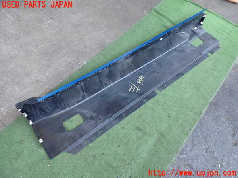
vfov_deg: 46.8
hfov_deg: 60.0
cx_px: 119
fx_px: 206
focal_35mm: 30
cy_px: 89
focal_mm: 5.4
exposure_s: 1/80
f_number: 2.3
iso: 200
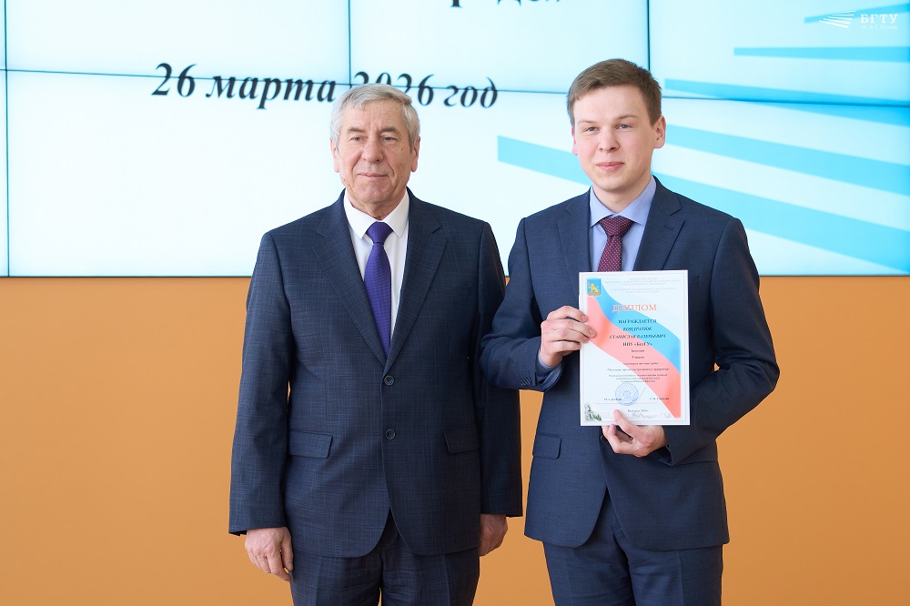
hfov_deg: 27.5
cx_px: 455
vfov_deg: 18.5
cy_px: 303
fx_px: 1857
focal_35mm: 74
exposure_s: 1/250
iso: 2000
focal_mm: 49
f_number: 4
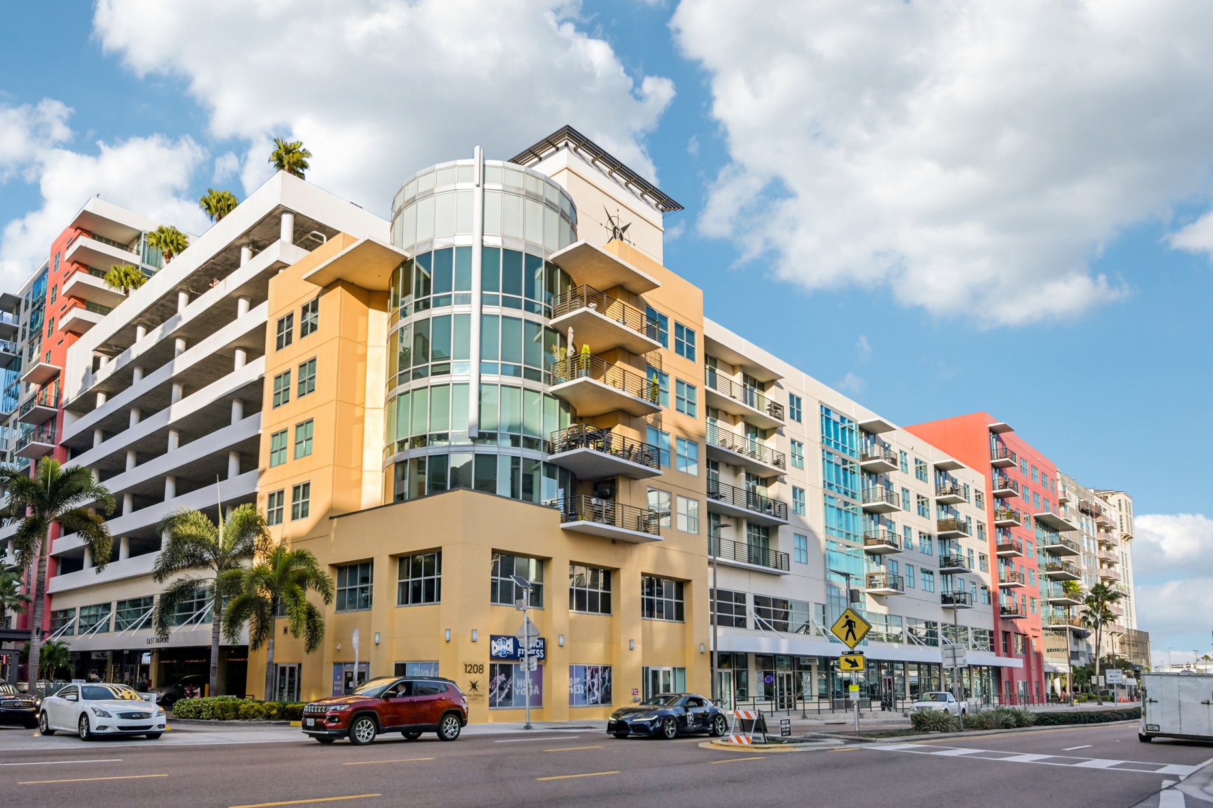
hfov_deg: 78.4
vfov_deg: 57.2
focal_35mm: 22
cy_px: 431
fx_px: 741
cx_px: 549
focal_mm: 20
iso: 400
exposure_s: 1/800
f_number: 8
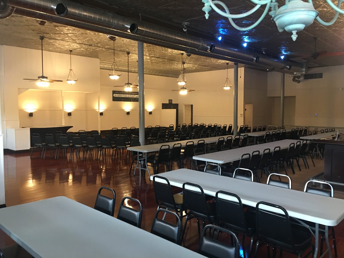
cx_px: 172
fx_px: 288
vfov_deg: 48.2
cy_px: 129
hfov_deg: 61.7
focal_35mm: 29
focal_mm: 4.15
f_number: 2.2
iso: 100
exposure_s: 1/15
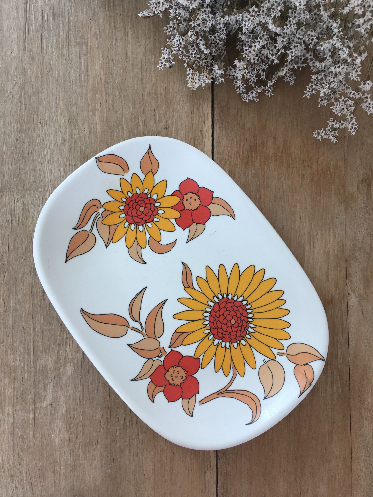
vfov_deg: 61.7
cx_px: 186
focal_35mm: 29
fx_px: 417
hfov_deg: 48.2
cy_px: 248
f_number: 2.2
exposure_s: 1/100
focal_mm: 4.15
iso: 40
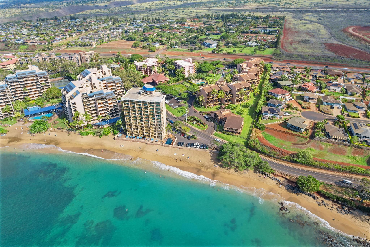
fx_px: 226
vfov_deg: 57.2
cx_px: 185
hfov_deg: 78.6
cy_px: 124
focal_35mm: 22
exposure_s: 1/1250
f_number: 2.8
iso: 150
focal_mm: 8.38
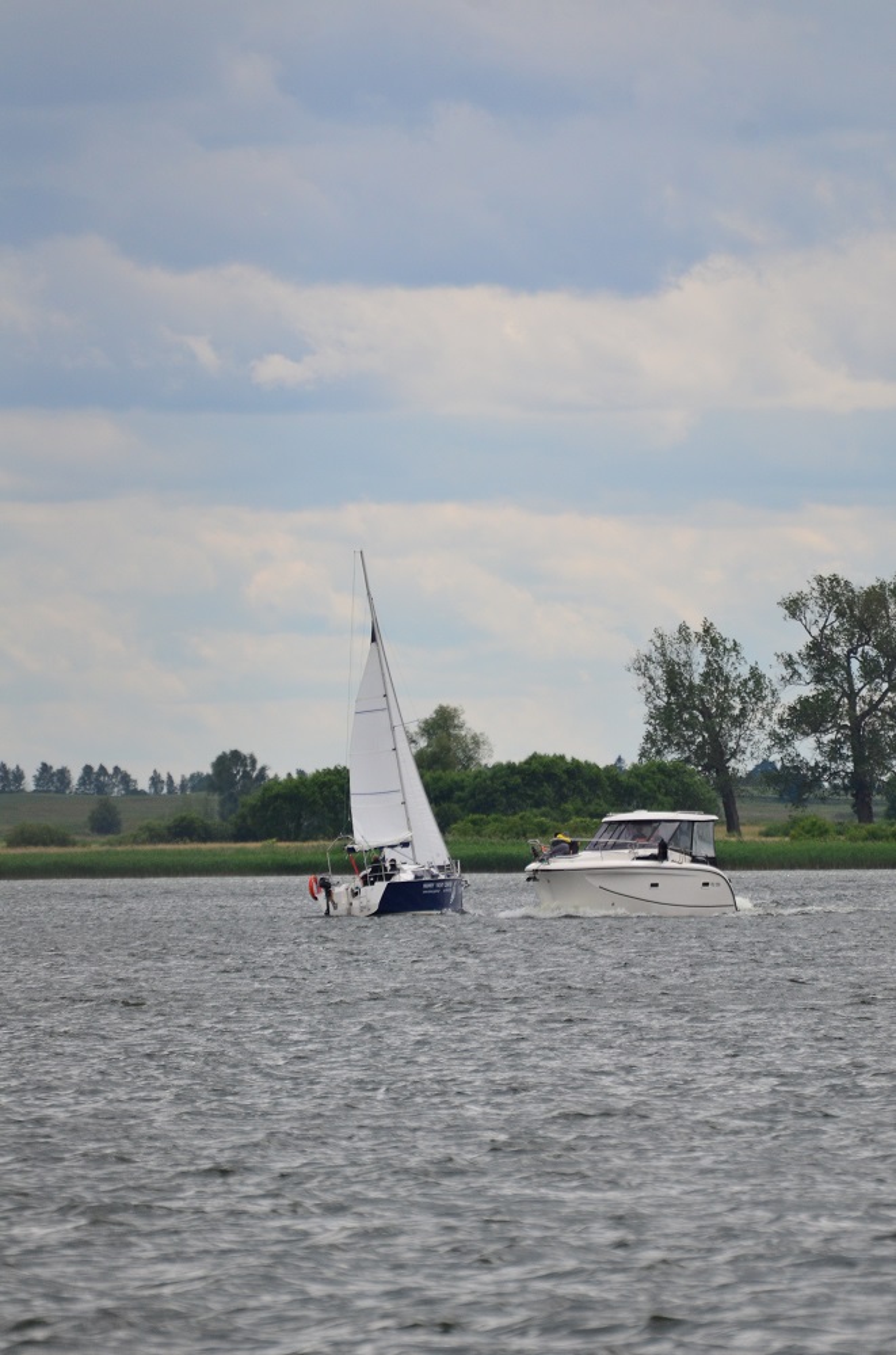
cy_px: 678
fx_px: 16887
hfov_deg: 3.0
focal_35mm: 450
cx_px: 448
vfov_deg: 4.6
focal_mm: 300
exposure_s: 1/4000
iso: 640
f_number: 5.6
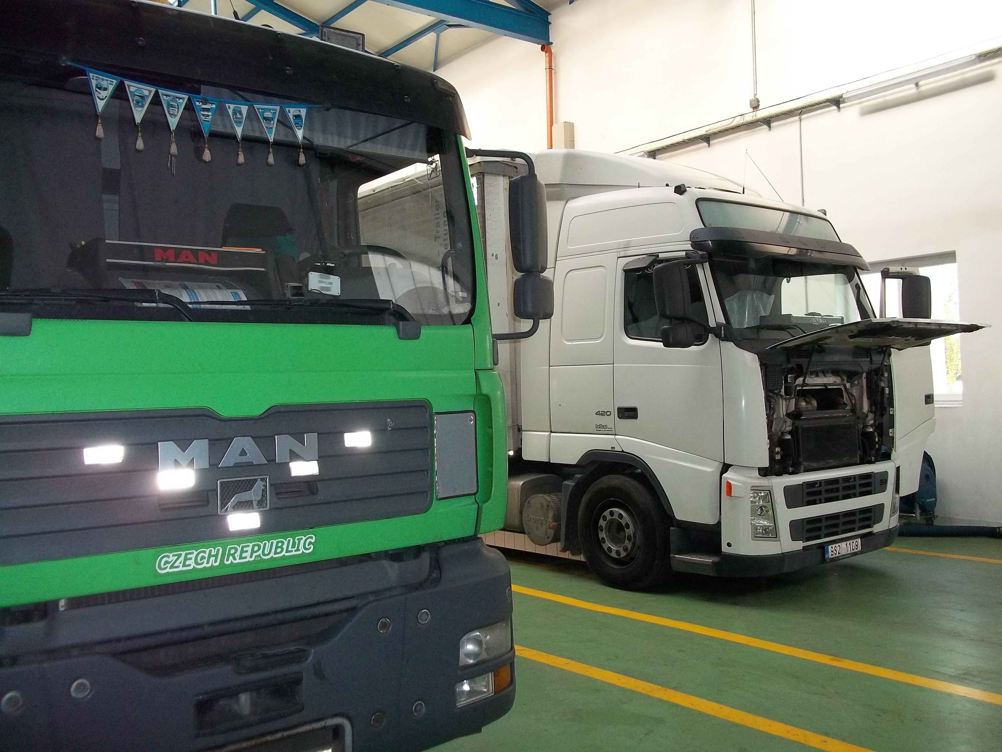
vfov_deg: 44.2
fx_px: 926
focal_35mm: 32
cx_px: 501
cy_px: 376
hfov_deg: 56.8
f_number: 2.9
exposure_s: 1/125
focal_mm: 5.7
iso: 160
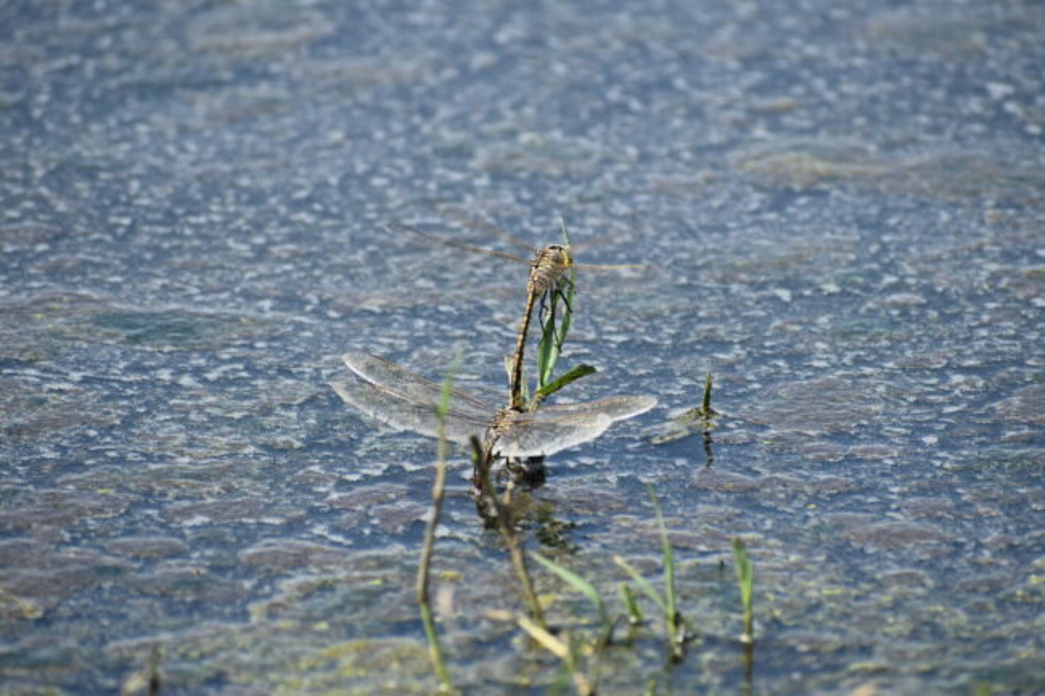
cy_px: 348
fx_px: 13058
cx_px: 522
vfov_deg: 3.1
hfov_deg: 4.6
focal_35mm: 450
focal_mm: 300
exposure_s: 1/250
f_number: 8
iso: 100
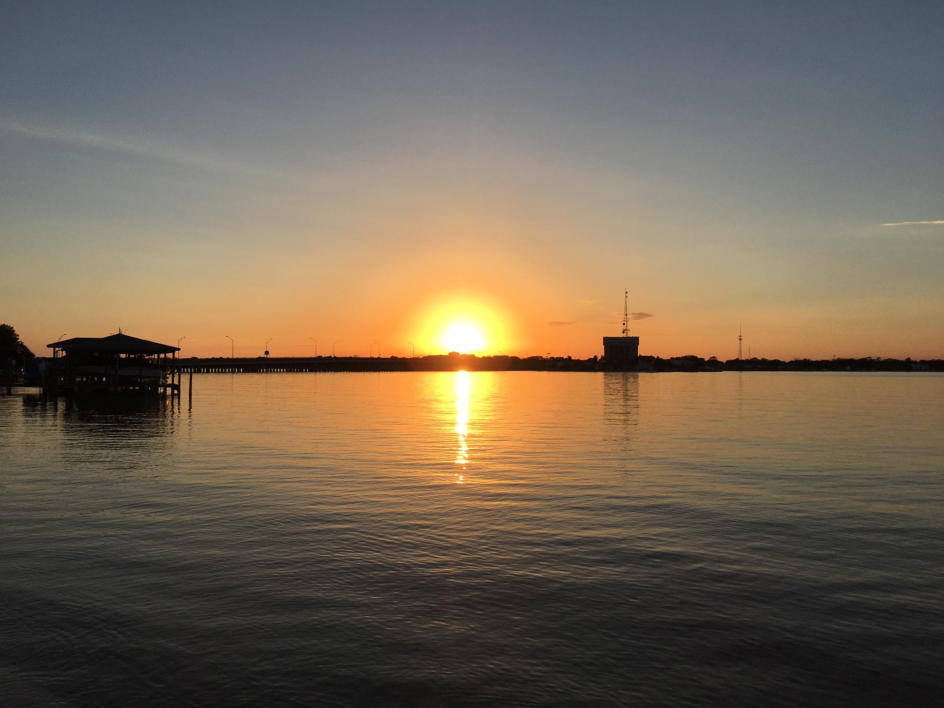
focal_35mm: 29
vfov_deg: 48.2
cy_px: 354
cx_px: 472
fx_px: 791
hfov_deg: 61.7
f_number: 2.2
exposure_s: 1/2331
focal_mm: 4.15
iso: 25
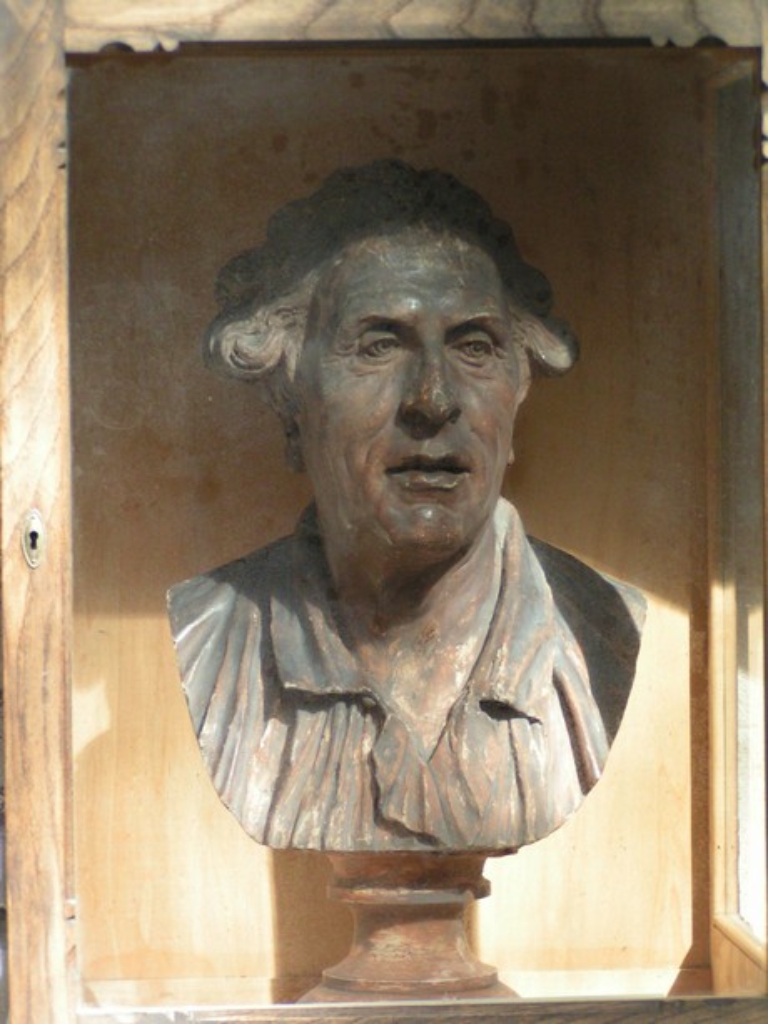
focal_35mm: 143
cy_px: 512
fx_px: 4229
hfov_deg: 10.4
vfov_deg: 13.8
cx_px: 384
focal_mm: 21.9
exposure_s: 1/50
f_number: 3.5
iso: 200
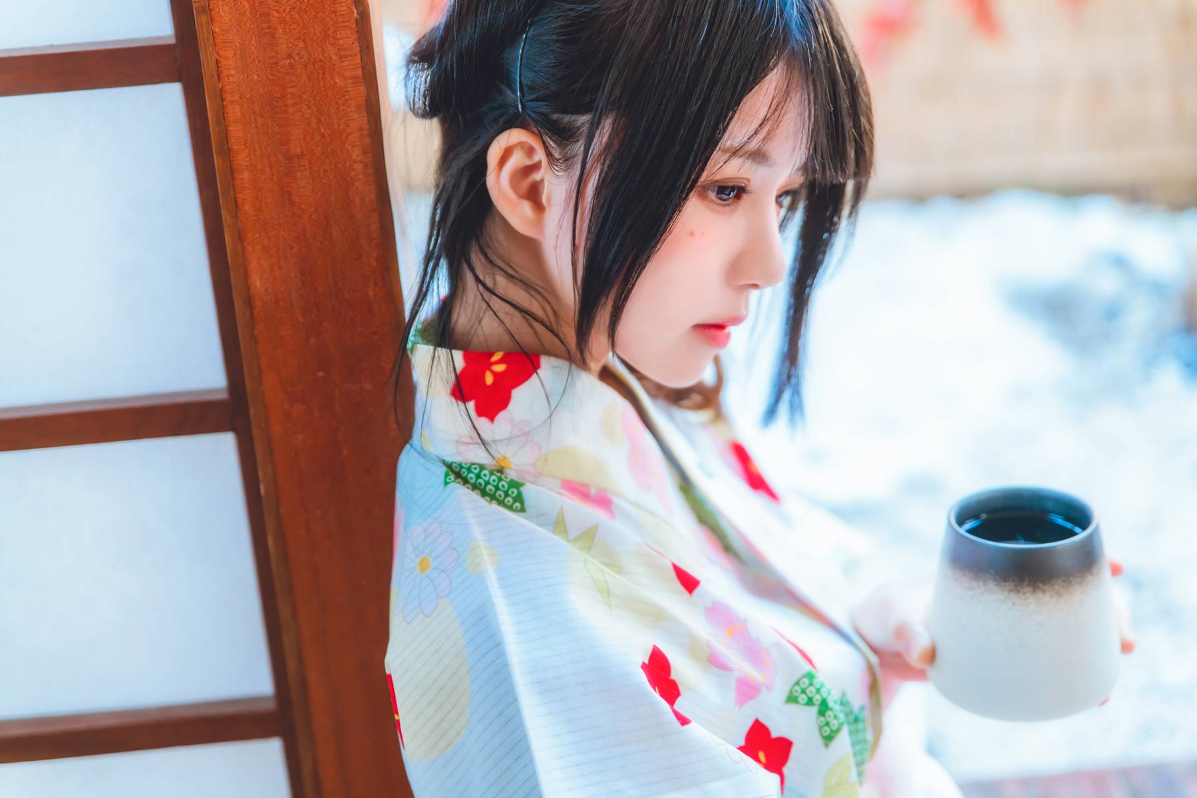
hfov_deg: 28.8
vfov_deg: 19.5
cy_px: 399
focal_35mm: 70
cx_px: 598
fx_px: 2328
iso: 400
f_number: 2.8
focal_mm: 70
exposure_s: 1/50
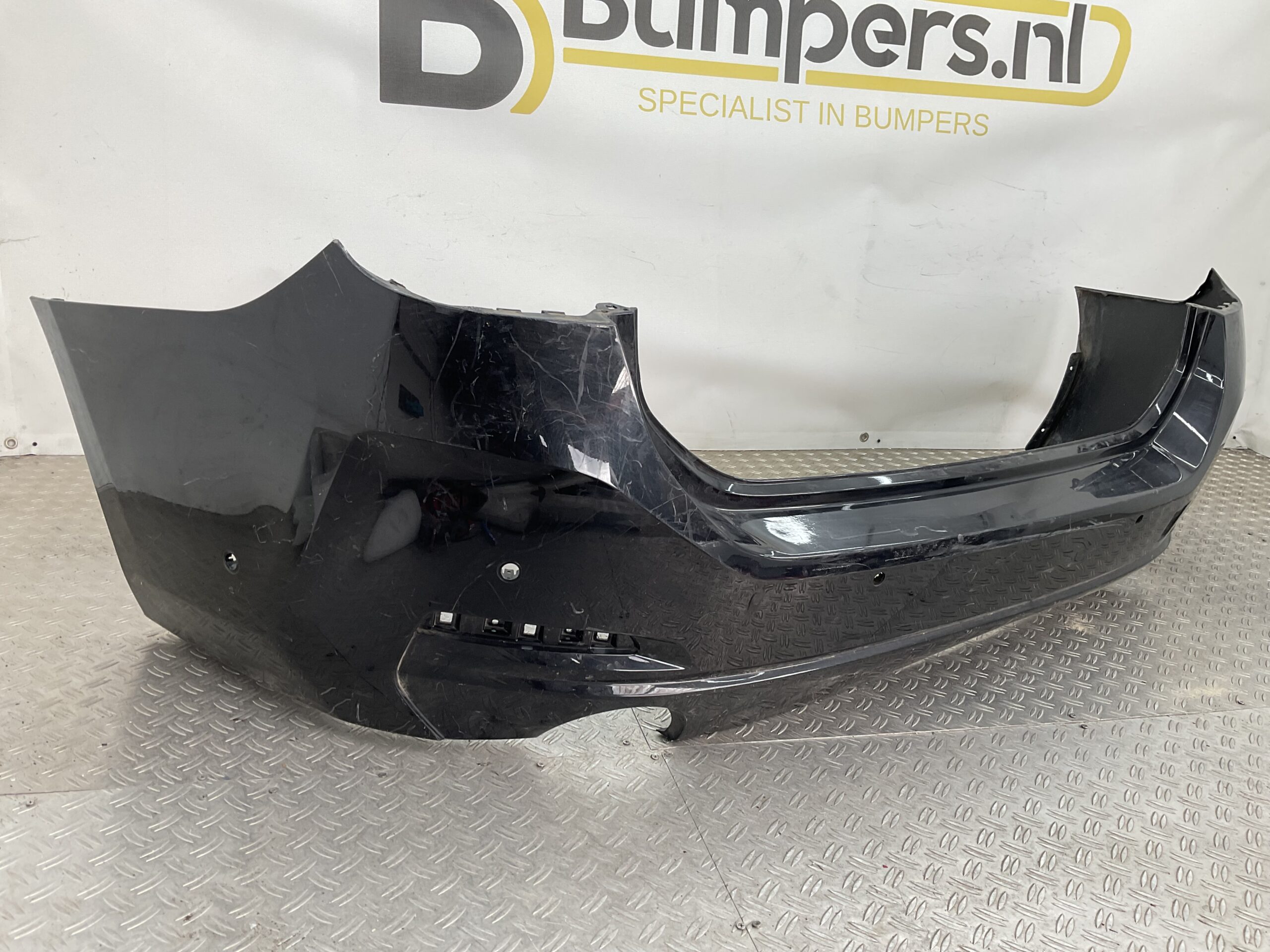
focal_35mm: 29
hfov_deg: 61.7
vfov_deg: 48.2
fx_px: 1064
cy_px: 476
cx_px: 635
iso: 25
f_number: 1.8
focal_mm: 3
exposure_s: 1/120
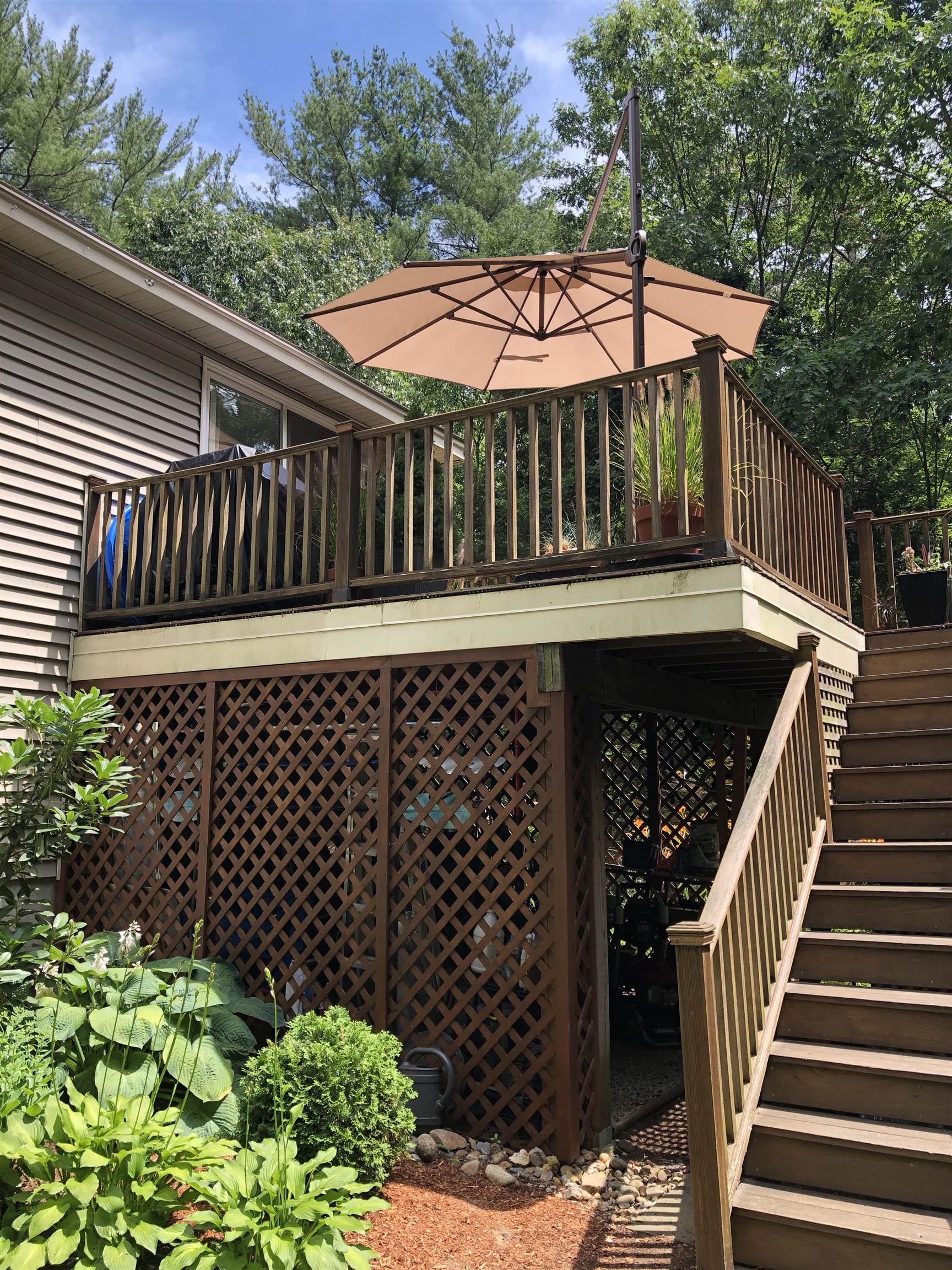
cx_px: 476
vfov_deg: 63.4
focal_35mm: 28
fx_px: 1027
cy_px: 635
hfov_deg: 49.7
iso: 20
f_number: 1.8
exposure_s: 1/470
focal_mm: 3.99
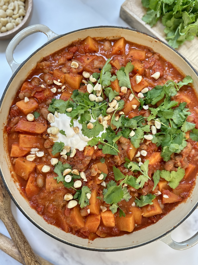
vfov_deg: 71.6
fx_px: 183
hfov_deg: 56.8
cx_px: 99
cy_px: 132
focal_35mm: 24
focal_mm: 6.86
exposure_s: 1/66
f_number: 1.78
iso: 250
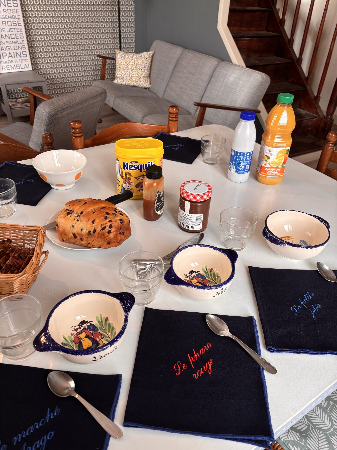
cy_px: 225
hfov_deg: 53.1
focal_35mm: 26
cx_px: 168
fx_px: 337
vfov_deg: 67.3
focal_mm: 5.96
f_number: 1.6
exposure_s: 1/50
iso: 80
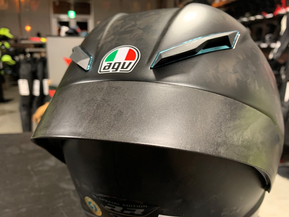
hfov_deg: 67.3
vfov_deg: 53.1
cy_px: 108
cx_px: 144
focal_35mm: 26
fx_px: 217
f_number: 1.8
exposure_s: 1/30
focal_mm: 4.25
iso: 320
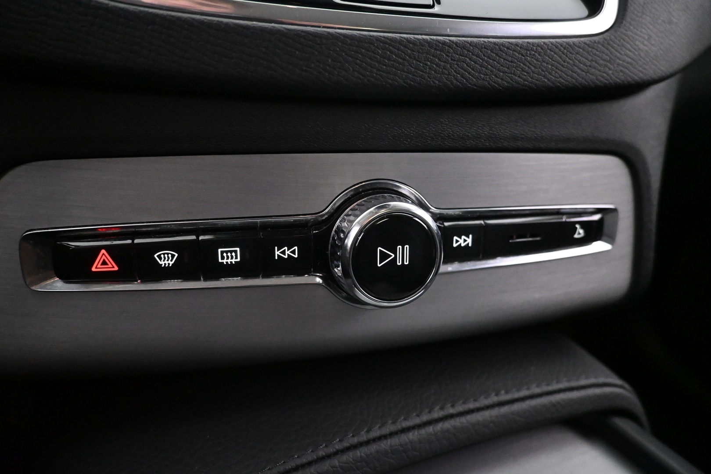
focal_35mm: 24
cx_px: 356
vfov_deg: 53.1
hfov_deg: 73.7
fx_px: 474
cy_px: 237
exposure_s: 1/60
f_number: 3.5
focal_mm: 16
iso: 8000
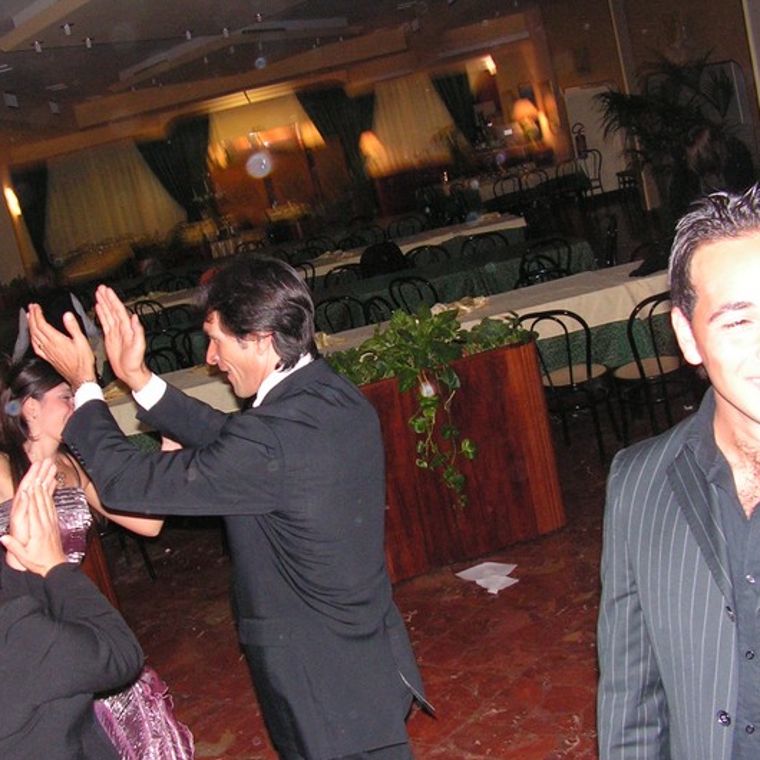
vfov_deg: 35.3
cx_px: 323
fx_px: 1192
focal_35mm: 48
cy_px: 419
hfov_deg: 35.3
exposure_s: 1/40
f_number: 3.2
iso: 200
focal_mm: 6
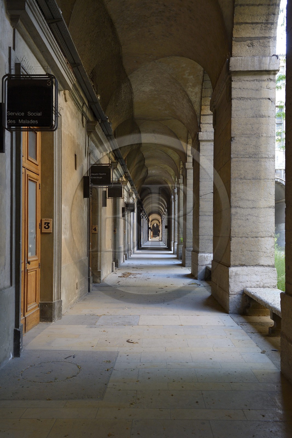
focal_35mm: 29
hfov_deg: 44.9
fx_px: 353
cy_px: 219
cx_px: 146
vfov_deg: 63.7
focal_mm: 29
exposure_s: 1/50
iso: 800
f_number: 5.6
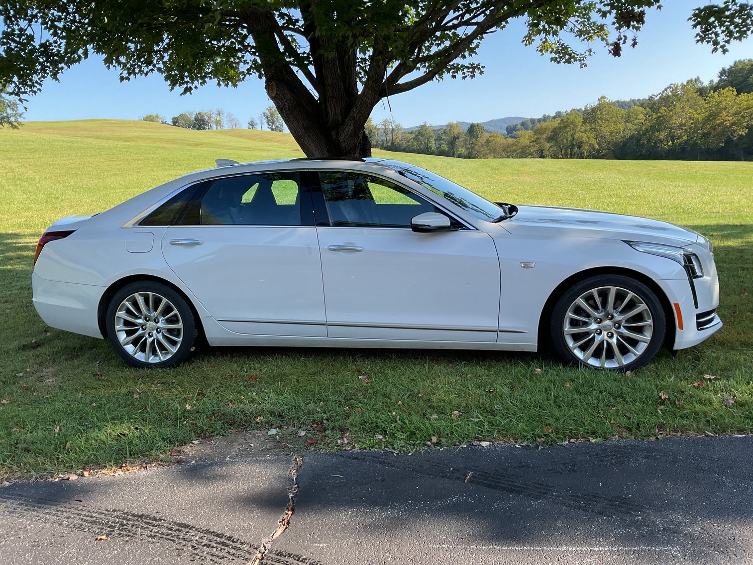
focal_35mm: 29
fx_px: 631
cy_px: 282
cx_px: 376
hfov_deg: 61.7
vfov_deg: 48.2
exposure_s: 1/509
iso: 16
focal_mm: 3
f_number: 1.8
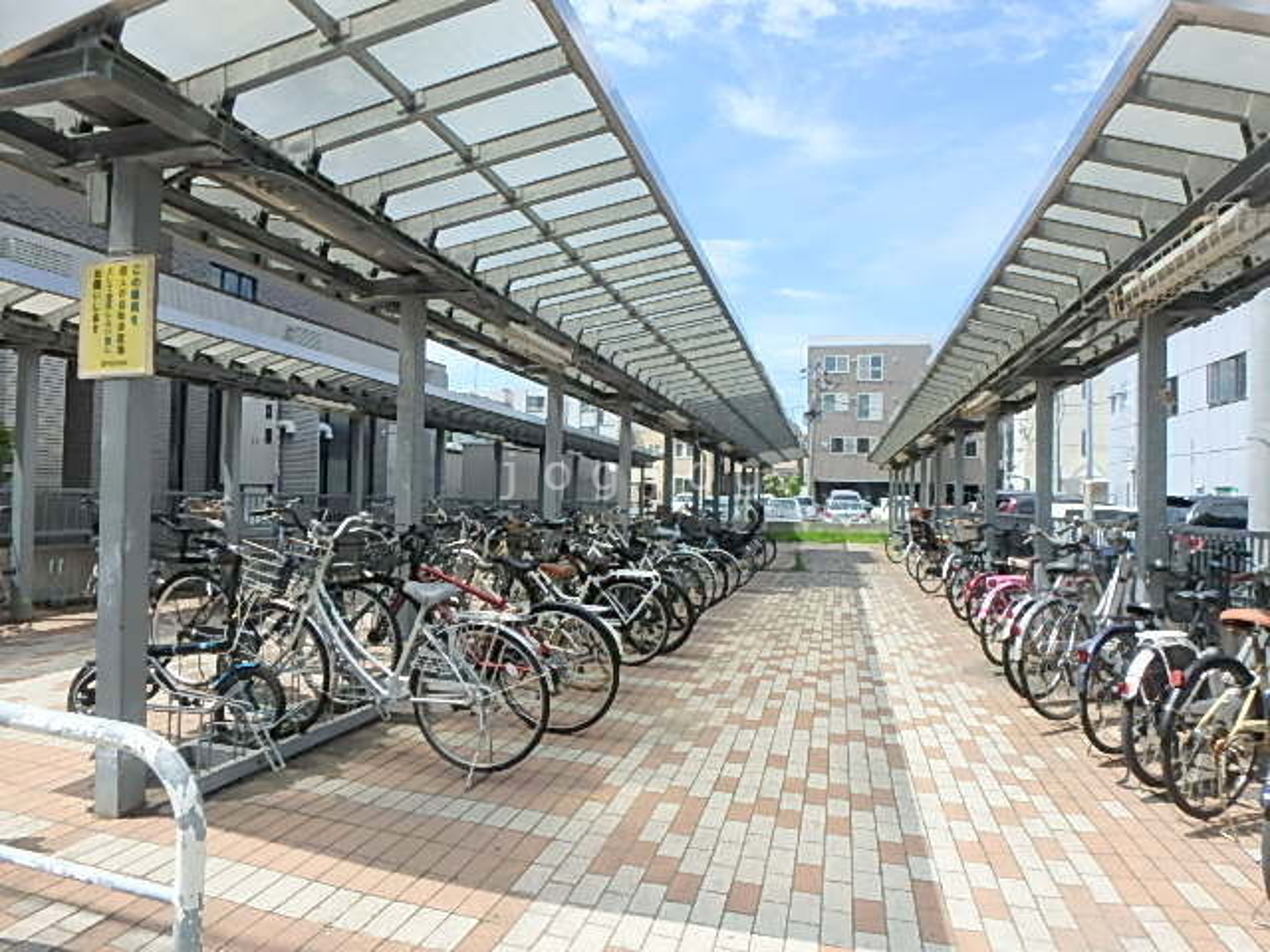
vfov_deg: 63.4
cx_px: 635
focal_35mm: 21
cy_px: 476
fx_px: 770
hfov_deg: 79.0
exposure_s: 1/400
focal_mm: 3.7
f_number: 6
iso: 125
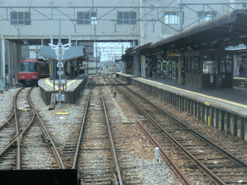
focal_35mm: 76
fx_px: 542
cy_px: 92
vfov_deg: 19.4
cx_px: 124
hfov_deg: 25.7
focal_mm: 13.6
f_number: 4.6
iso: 64
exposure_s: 1/250
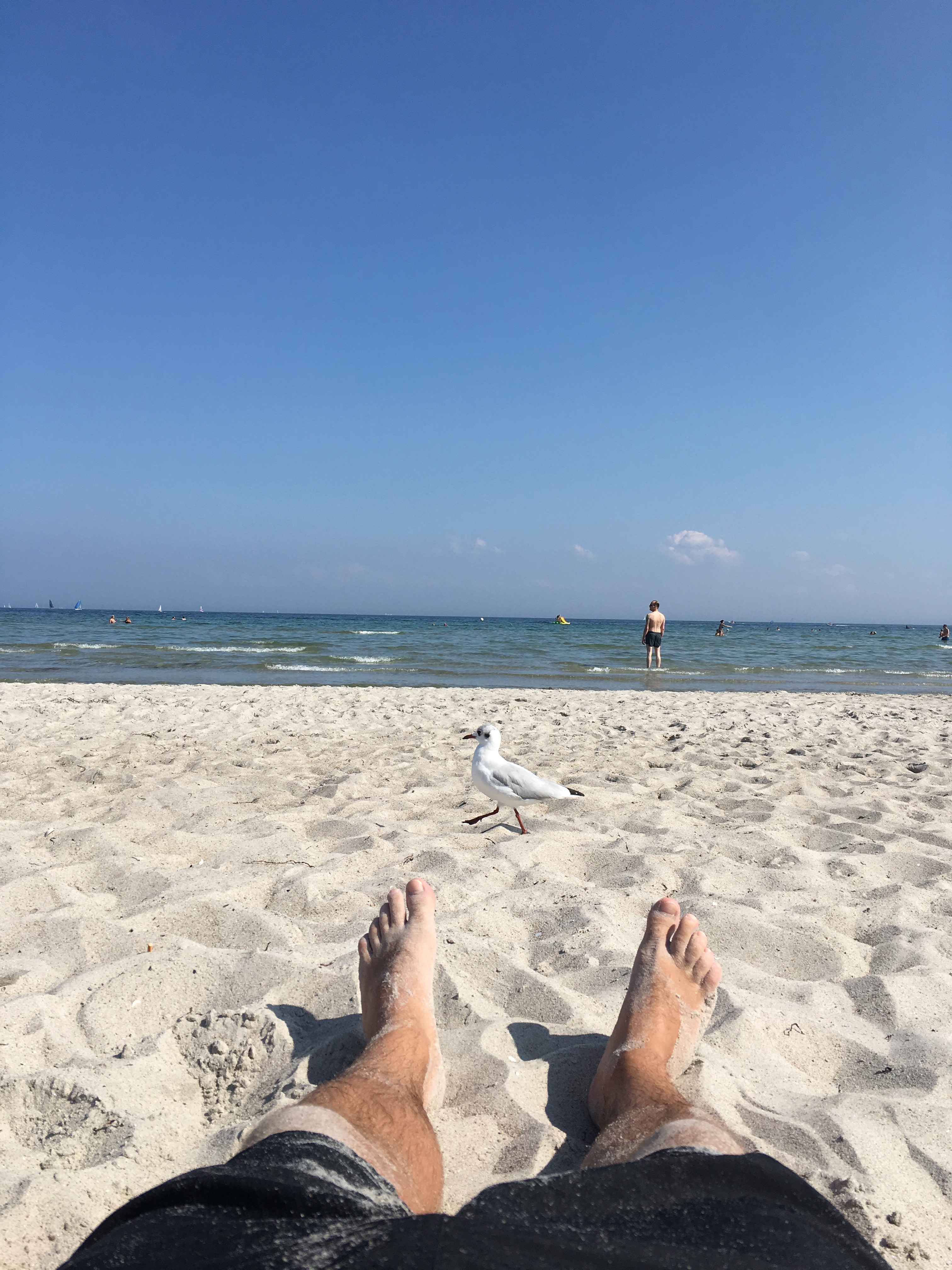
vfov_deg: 61.7
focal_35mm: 29
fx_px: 1063
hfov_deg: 48.2
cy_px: 635
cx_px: 476
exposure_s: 1/2747
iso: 25
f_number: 2.2
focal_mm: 4.15
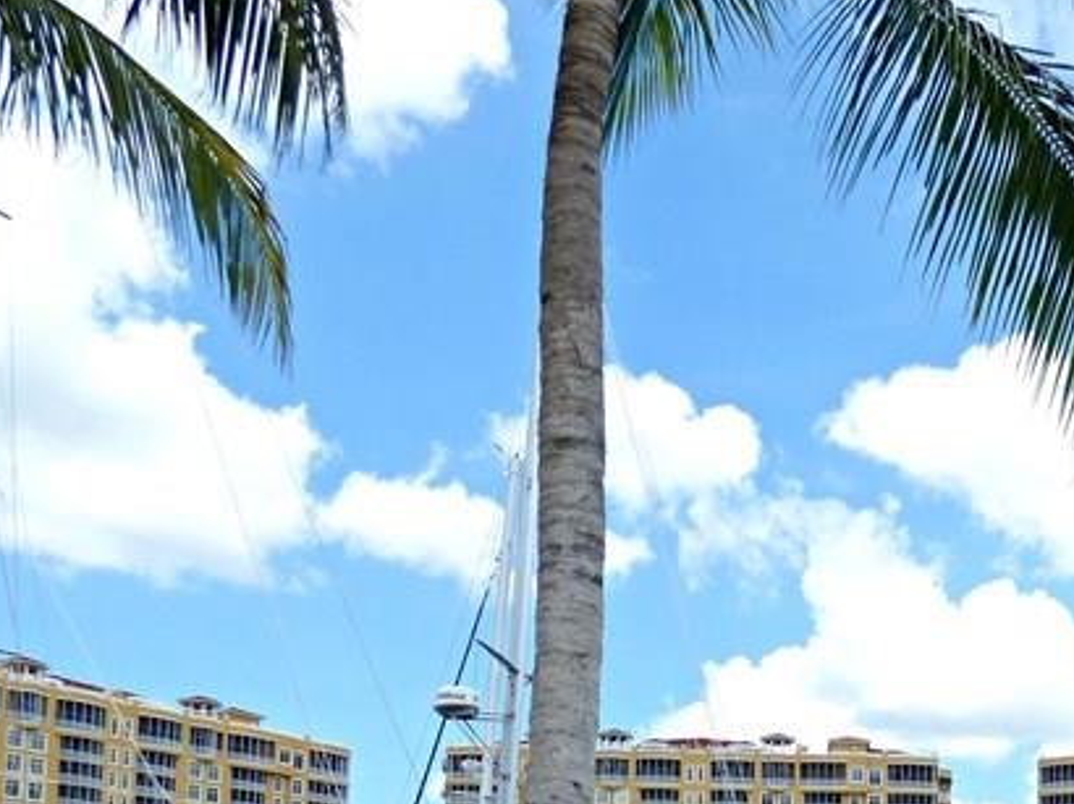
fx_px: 1550
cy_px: 932
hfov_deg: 35.9
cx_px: 972
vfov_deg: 26.3
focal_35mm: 50
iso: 100
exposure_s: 1/1300
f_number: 2.8
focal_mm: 3.58
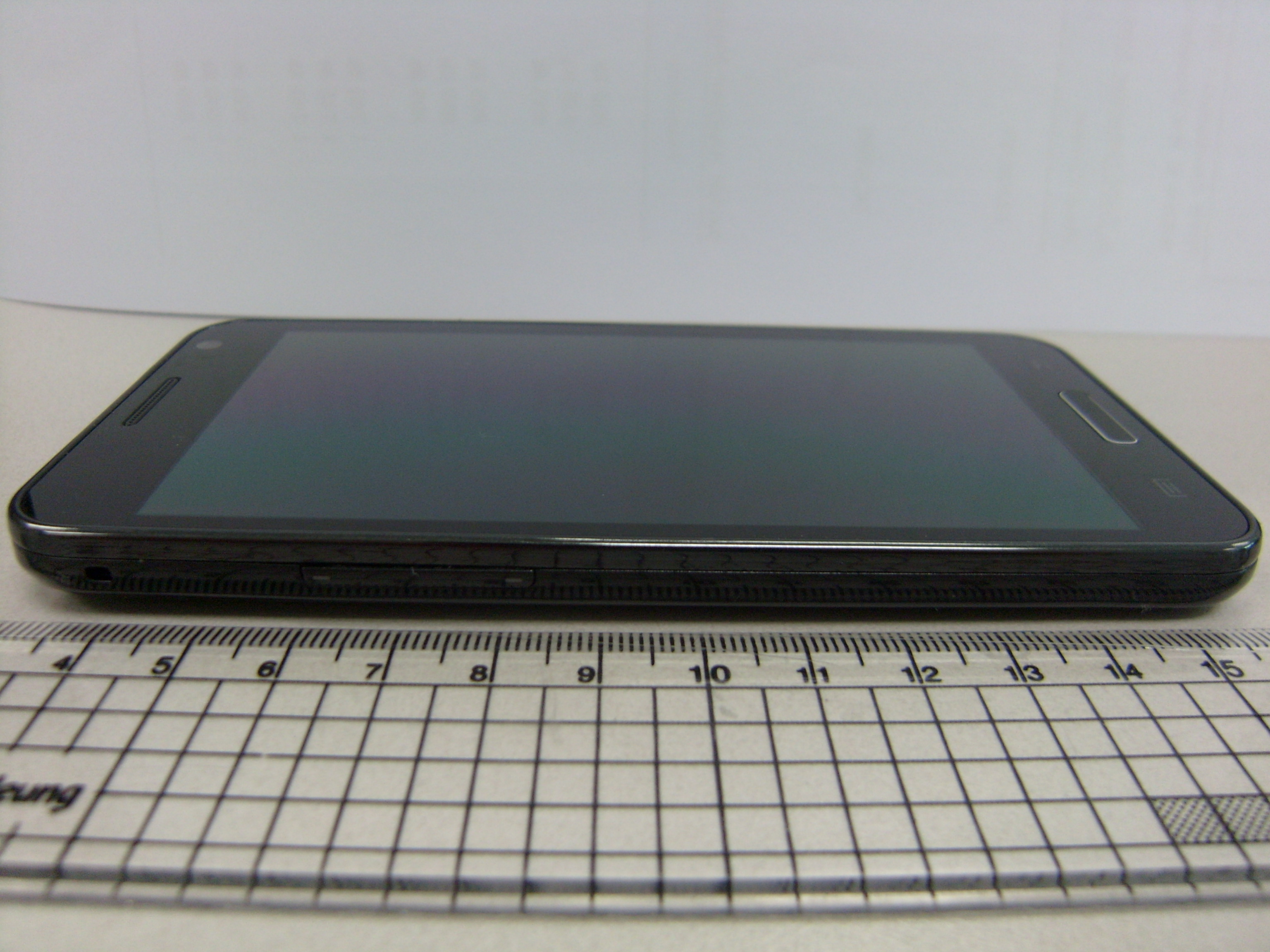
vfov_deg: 49.7
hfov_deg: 63.4
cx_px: 635
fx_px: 1027
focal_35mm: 28
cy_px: 476
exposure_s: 1/60
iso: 160
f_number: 2.8
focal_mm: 4.7
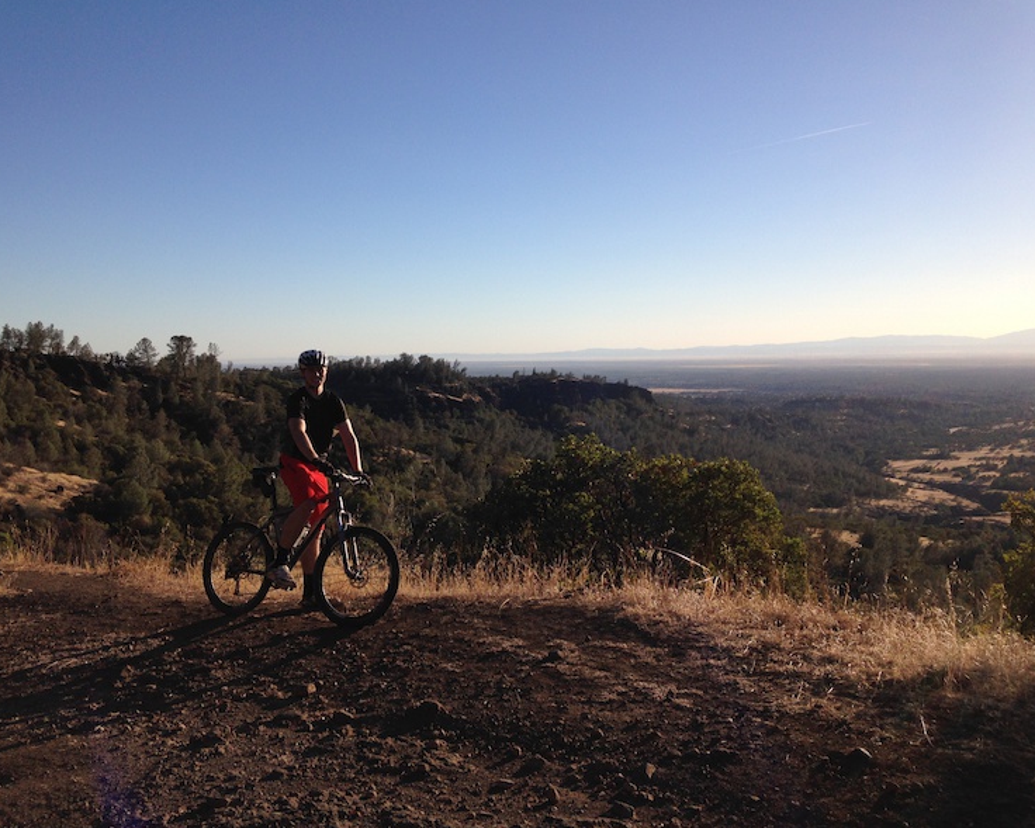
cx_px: 480
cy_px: 412
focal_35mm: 35
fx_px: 1072
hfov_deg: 51.5
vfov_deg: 42.2
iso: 50
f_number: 2.4
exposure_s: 1/2358
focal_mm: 4.12
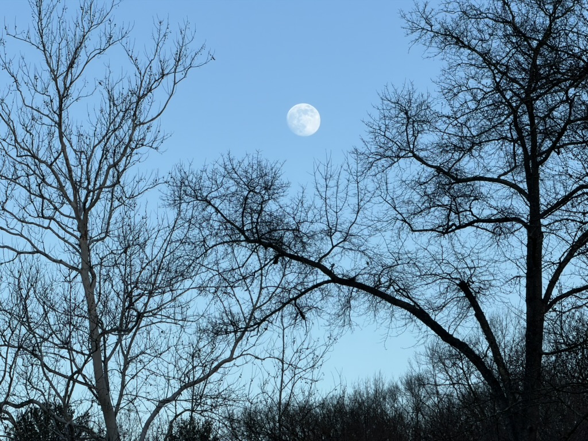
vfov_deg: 7.4
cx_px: 294
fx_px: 3397
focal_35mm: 200
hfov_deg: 9.9
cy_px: 220
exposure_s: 1/631
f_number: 2.8
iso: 32
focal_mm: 16.89
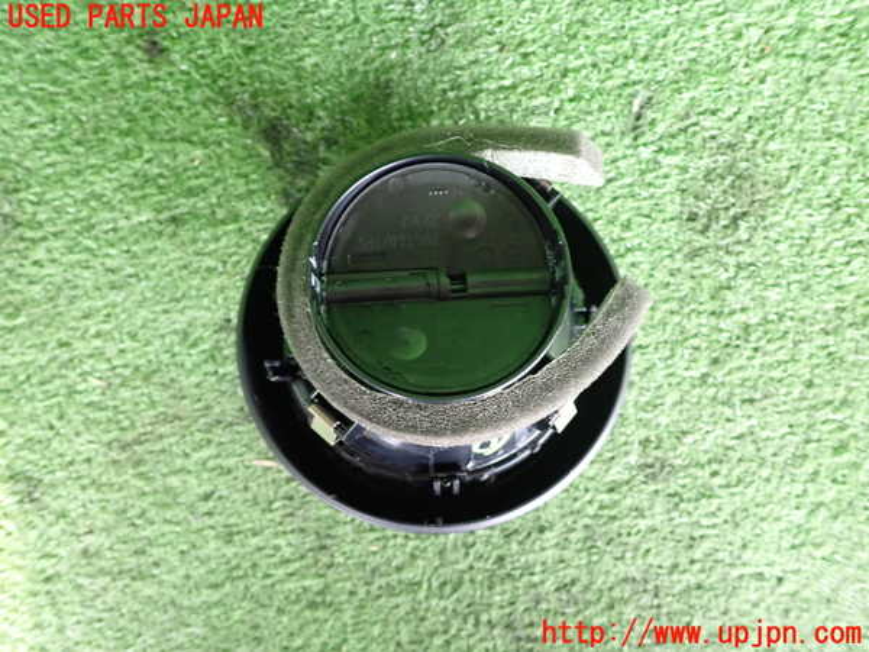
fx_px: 703
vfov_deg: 49.7
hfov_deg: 63.4
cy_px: 326
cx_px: 434
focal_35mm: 28
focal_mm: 5.05
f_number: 2.2
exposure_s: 1/30
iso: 640
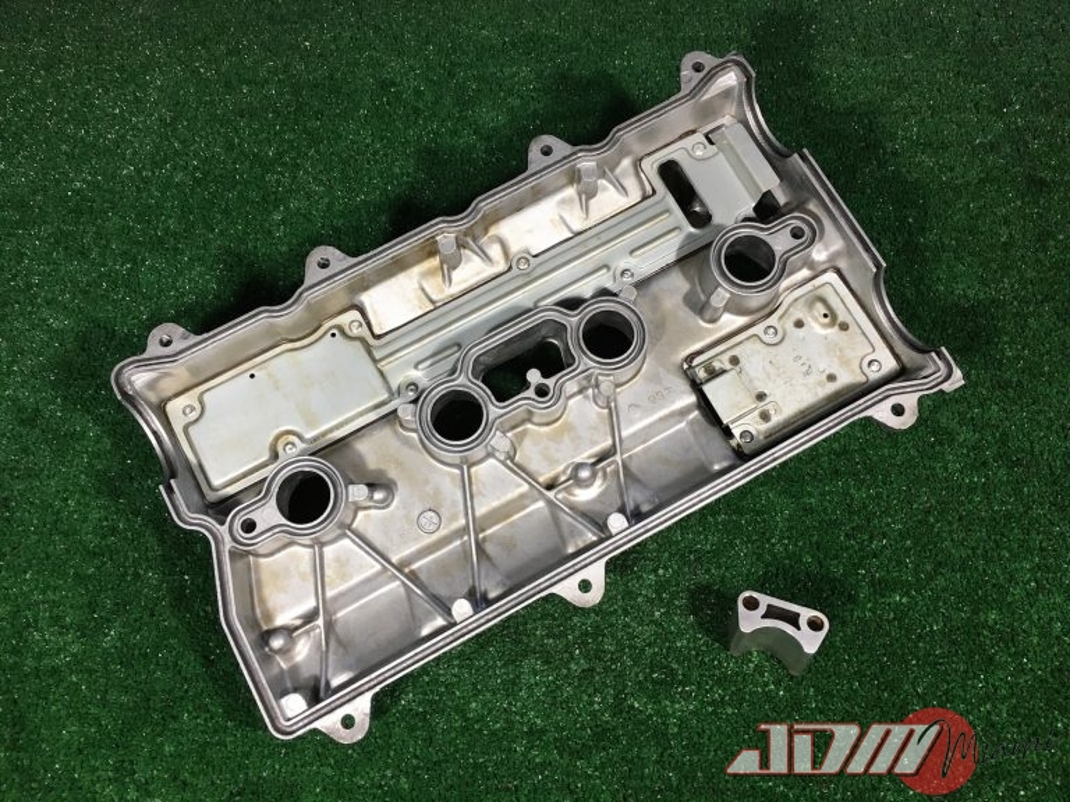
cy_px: 401
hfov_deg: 61.7
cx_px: 535
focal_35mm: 29
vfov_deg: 48.2
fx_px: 896
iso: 40
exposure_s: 1/30
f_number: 2.2
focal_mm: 4.15
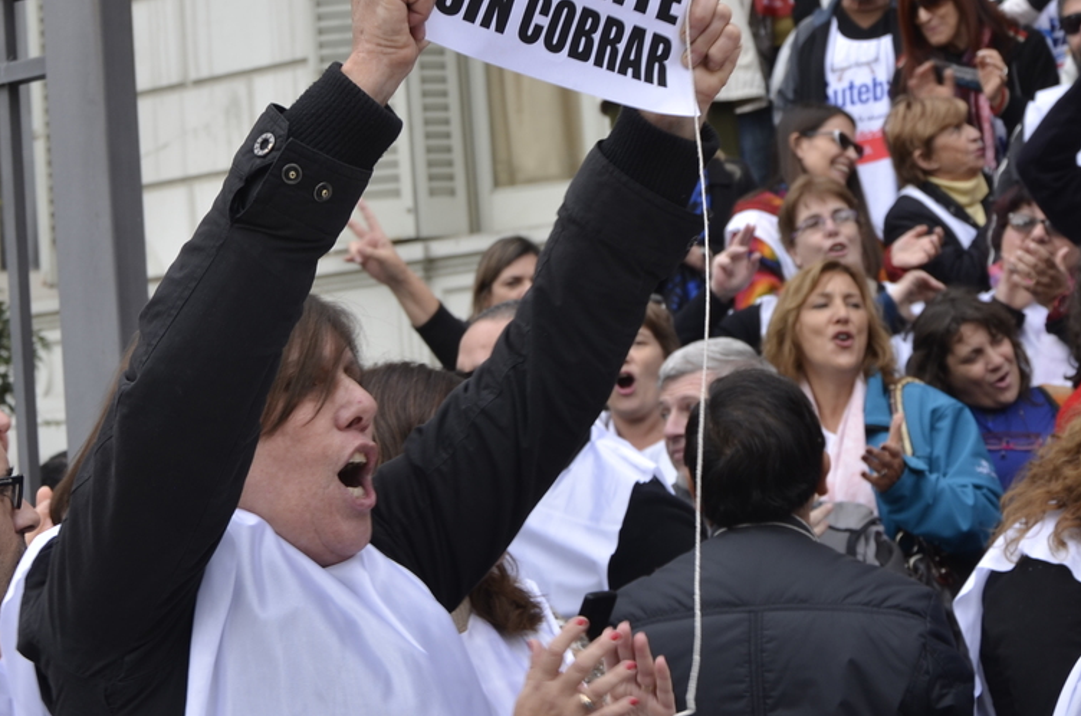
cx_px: 493
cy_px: 157
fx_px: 2907
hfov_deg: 21.1
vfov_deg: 14.0
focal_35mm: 97
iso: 100
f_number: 6.3
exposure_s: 1/125
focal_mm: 38
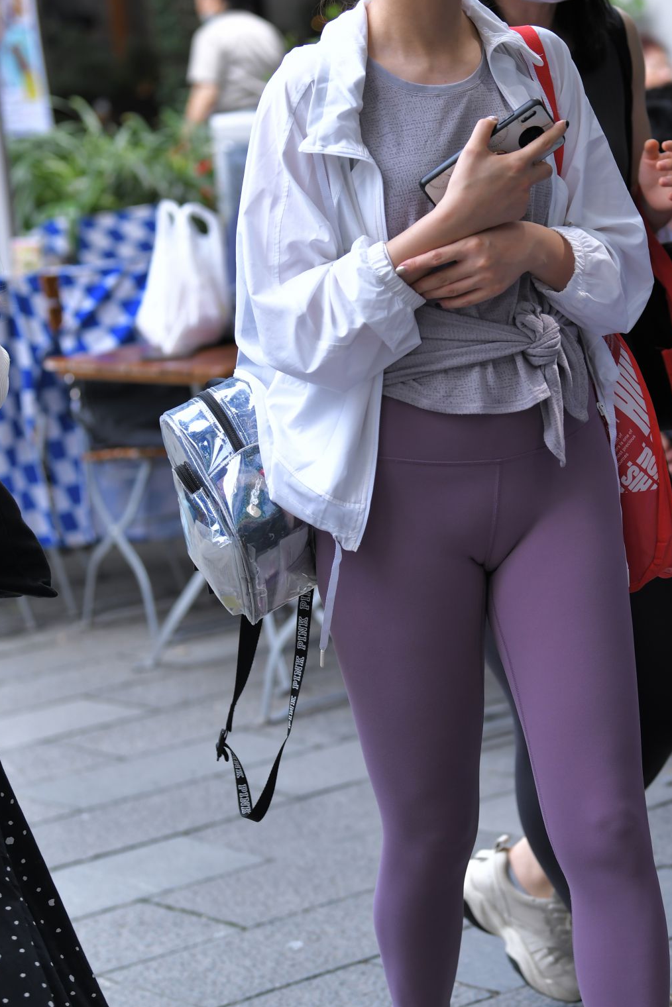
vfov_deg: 17.9
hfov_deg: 12.0
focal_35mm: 114
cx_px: 443
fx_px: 3190
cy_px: 464
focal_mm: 70
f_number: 2.8
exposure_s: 1/640
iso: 400
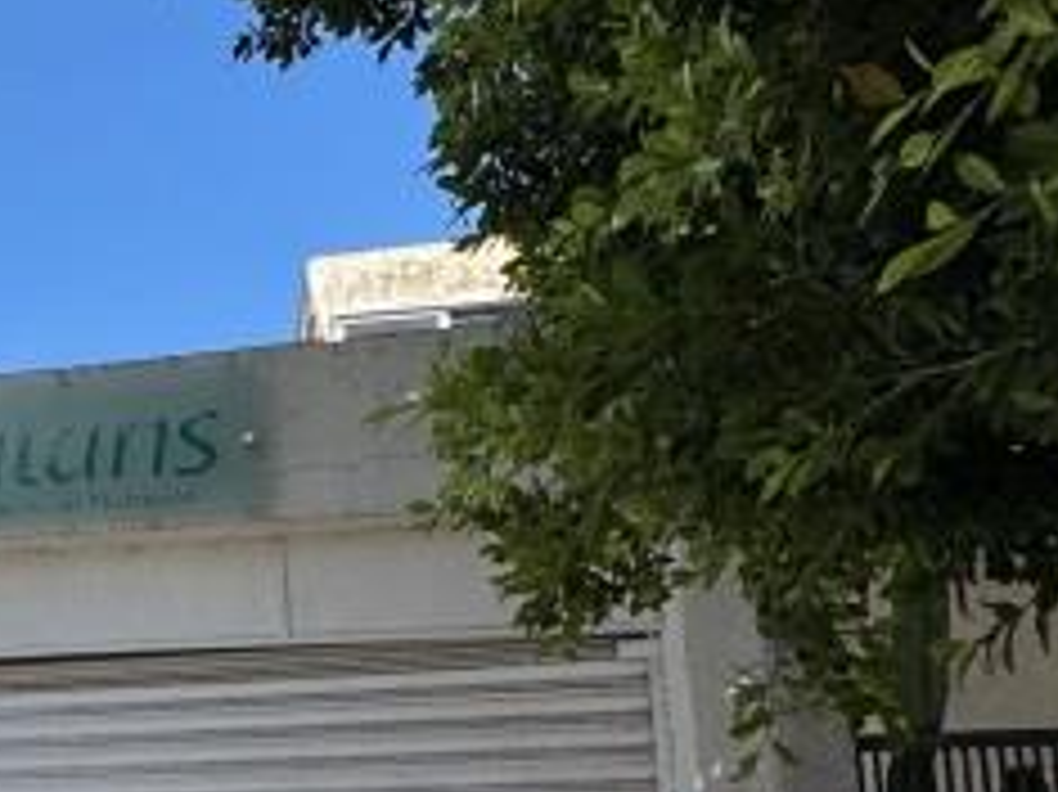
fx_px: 1863
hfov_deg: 26.0
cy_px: 783
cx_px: -396
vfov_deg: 23.1
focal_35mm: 61
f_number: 2.2
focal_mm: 2.22
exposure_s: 1/2342
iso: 50
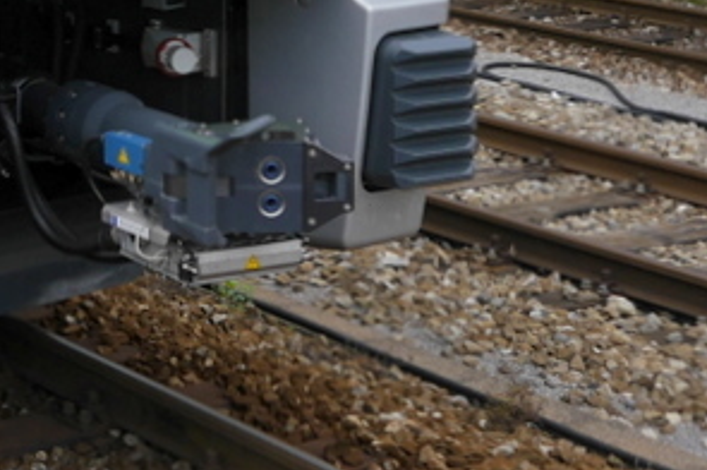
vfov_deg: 10.8
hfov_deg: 16.0
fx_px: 2354
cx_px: -278
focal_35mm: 120
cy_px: -312
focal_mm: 17
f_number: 5
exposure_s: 1/160
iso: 160
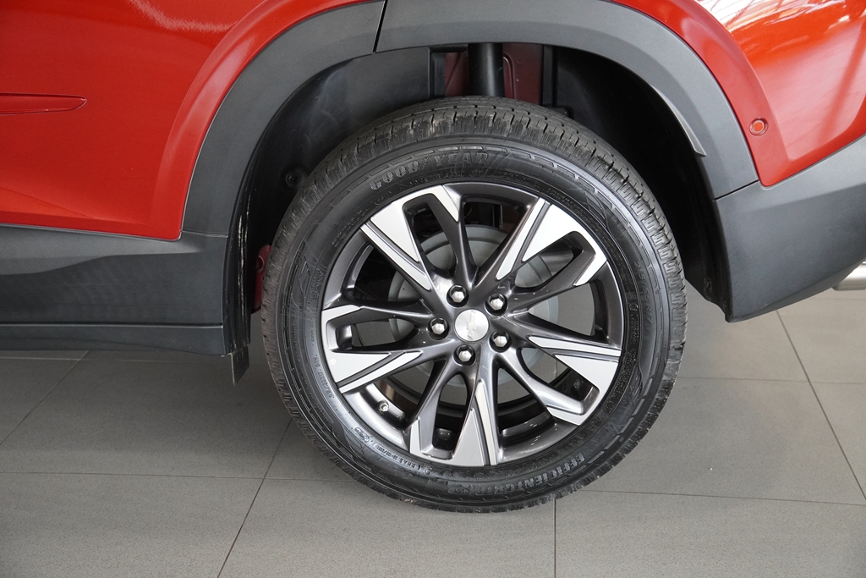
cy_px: 289
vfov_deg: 25.8
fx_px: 1263
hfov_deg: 37.8
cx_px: 433
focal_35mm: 52
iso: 1600
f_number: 3.2
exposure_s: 1/160
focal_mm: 35
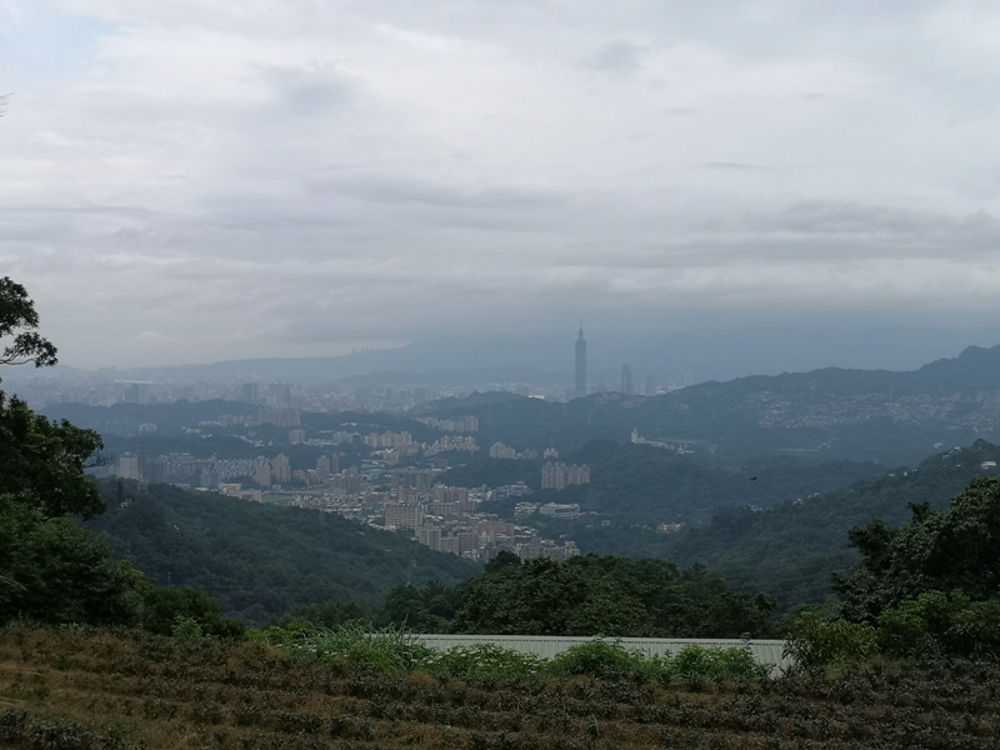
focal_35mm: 49
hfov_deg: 38.9
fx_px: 1416
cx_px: 500
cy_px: 375
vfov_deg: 29.7
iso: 50
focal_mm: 3.95
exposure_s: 1/2415
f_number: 1.8
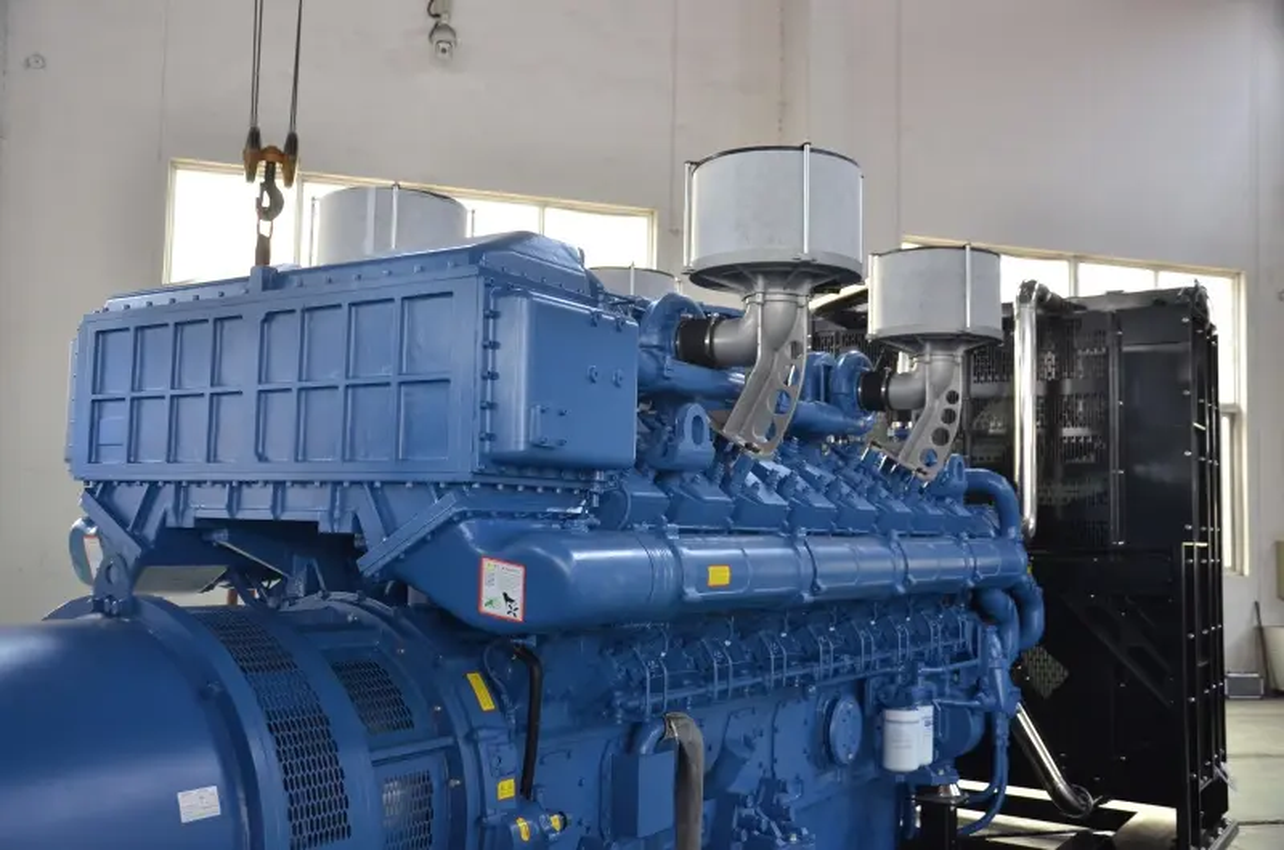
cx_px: 642
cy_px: 425
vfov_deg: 36.7
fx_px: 1281
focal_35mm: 36
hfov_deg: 53.2
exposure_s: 1/60
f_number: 3.8
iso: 640
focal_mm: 24
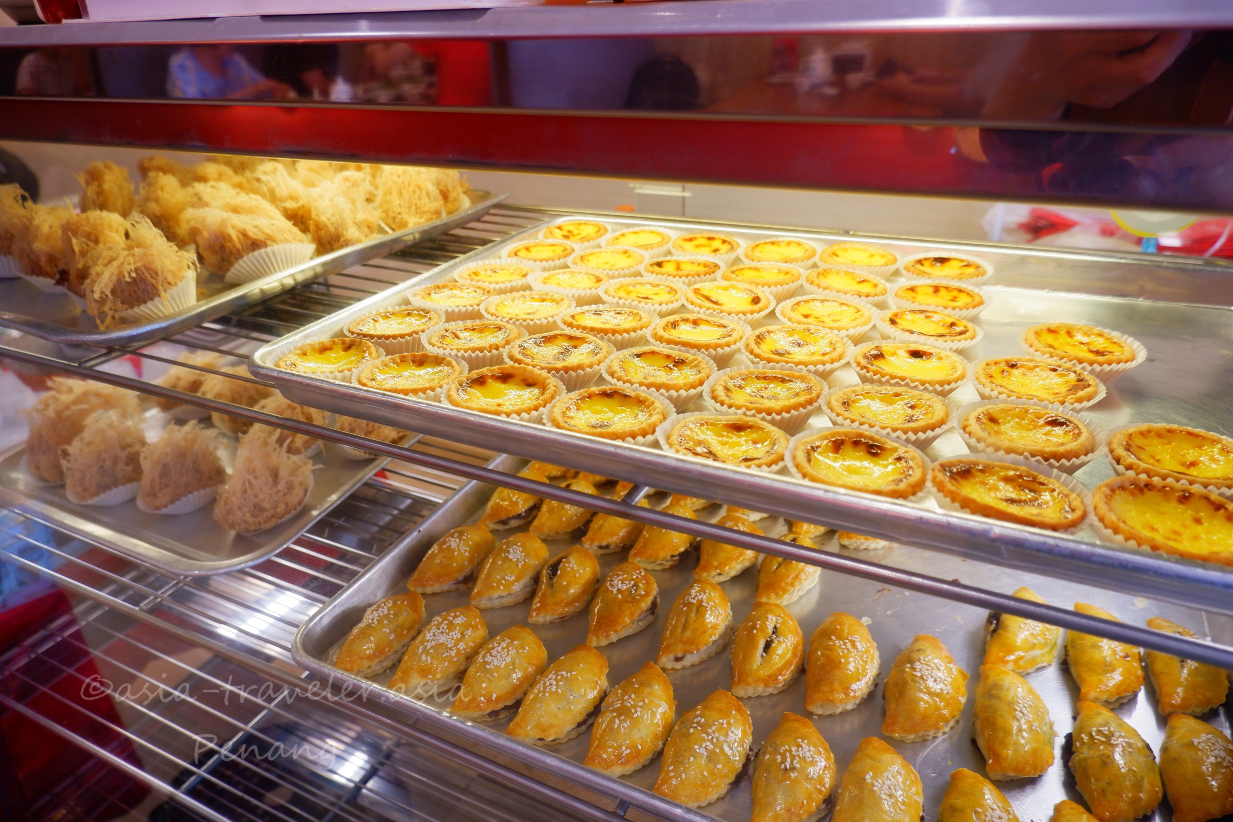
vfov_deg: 55.1
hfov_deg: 76.1
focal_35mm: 23
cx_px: 616
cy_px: 411
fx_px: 788
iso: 400
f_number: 3.5
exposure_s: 1/56
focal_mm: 15
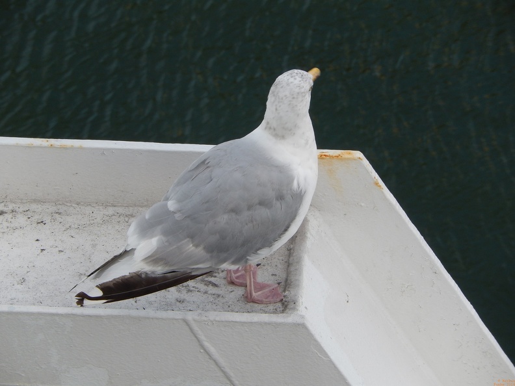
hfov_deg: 8.3
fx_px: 3556
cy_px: 193
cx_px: 258
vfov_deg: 6.2
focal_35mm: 239
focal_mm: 42.8
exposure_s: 1/200
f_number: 5.8
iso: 125
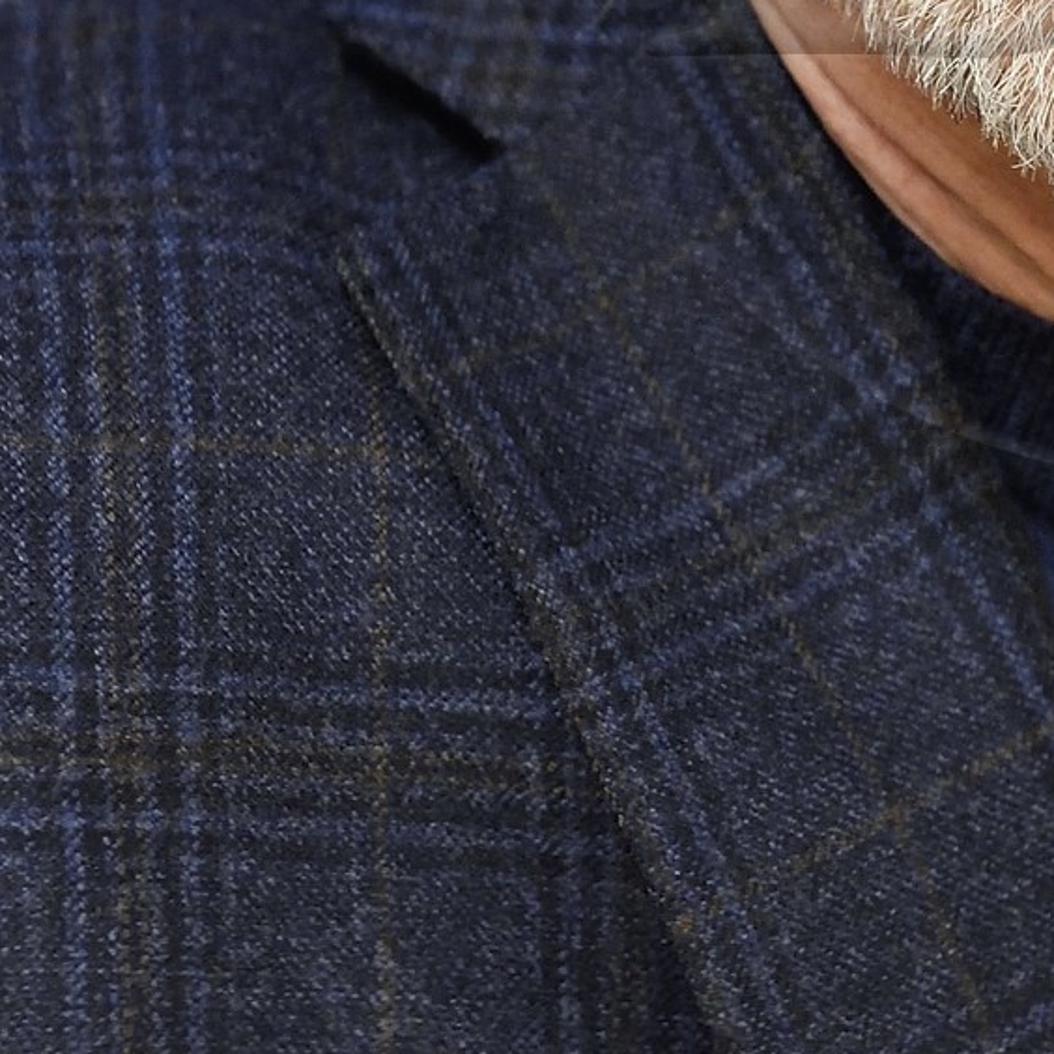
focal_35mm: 217
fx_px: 7475
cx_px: 1239
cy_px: -287
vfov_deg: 8.0
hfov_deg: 8.0
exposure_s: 1/80
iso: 1600
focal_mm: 60
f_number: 4.5
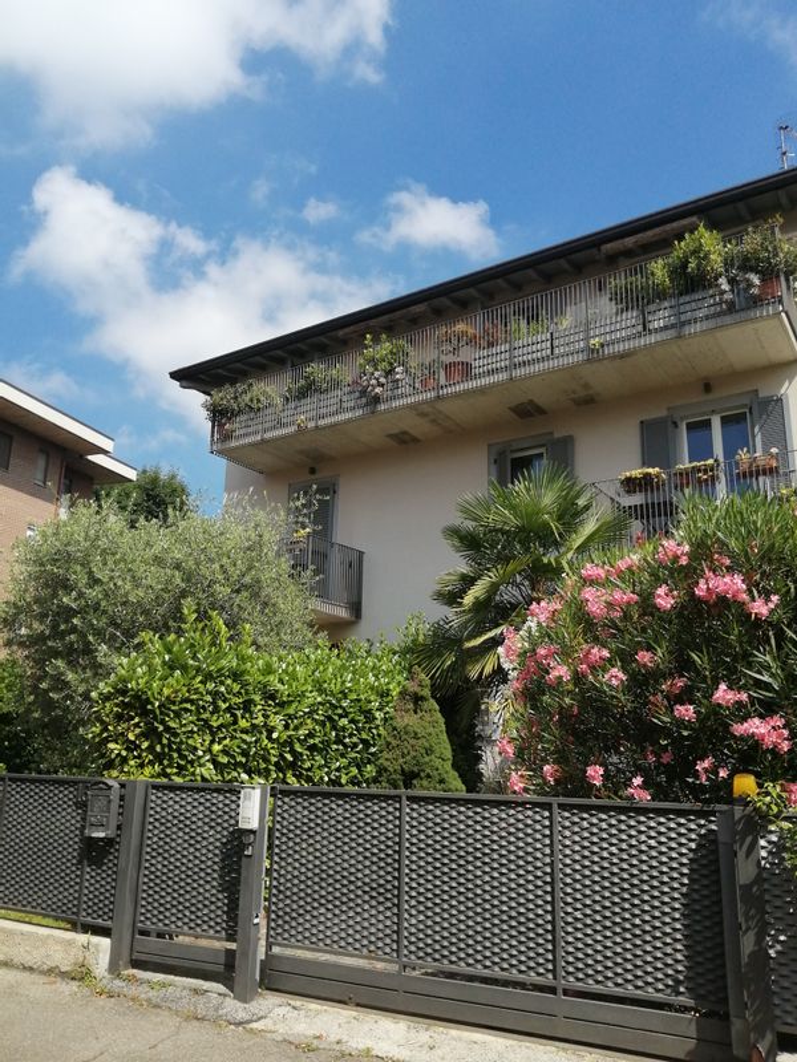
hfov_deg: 53.1
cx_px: 398
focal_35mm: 26
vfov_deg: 67.3
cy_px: 531
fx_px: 798
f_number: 1.8
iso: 50
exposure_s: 1/1585
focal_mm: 3.46
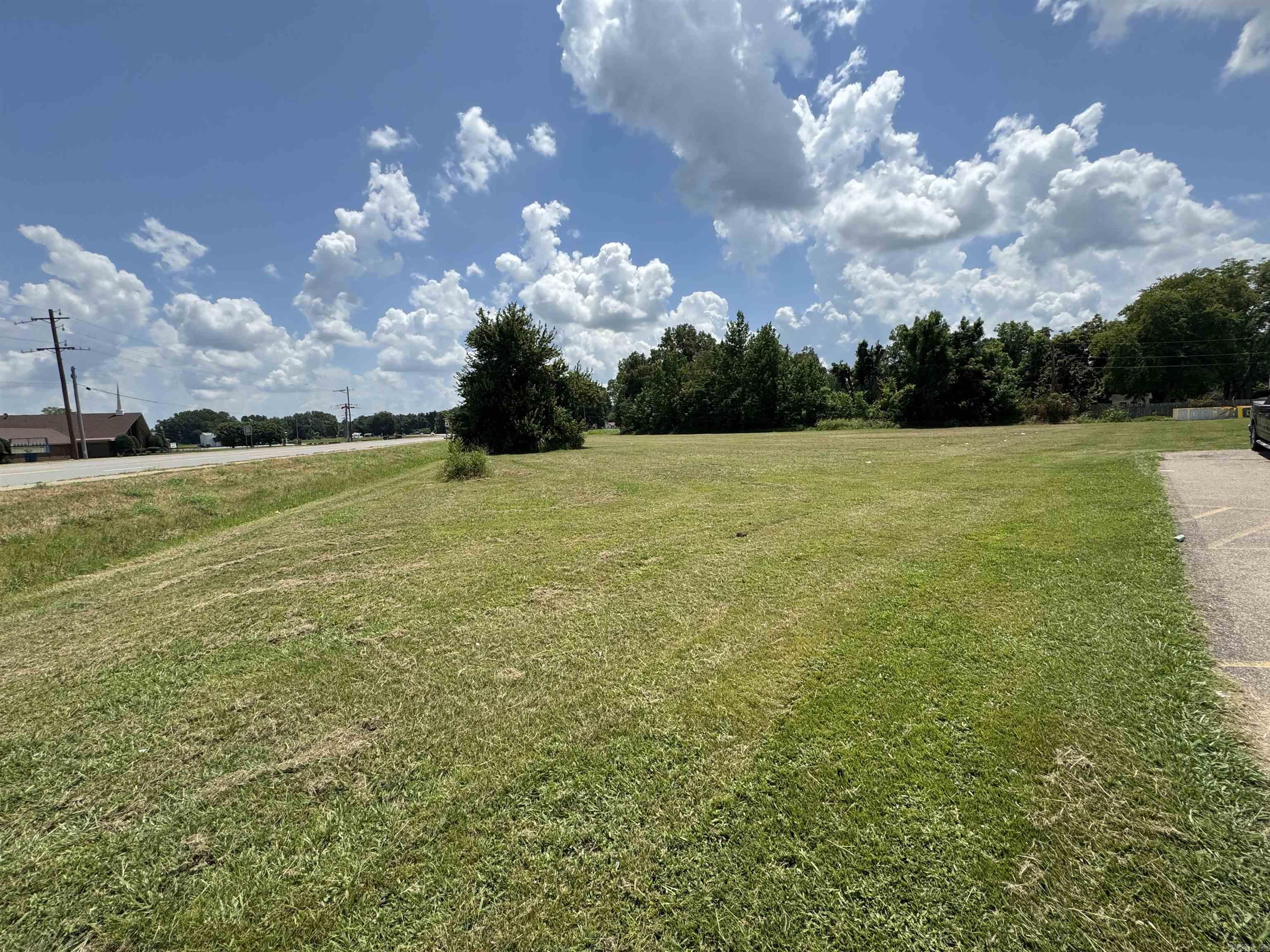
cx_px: 635
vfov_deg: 85.7
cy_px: 476
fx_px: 514
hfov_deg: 102.1
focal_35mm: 14
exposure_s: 1/2273
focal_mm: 2.22
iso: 50
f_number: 2.2
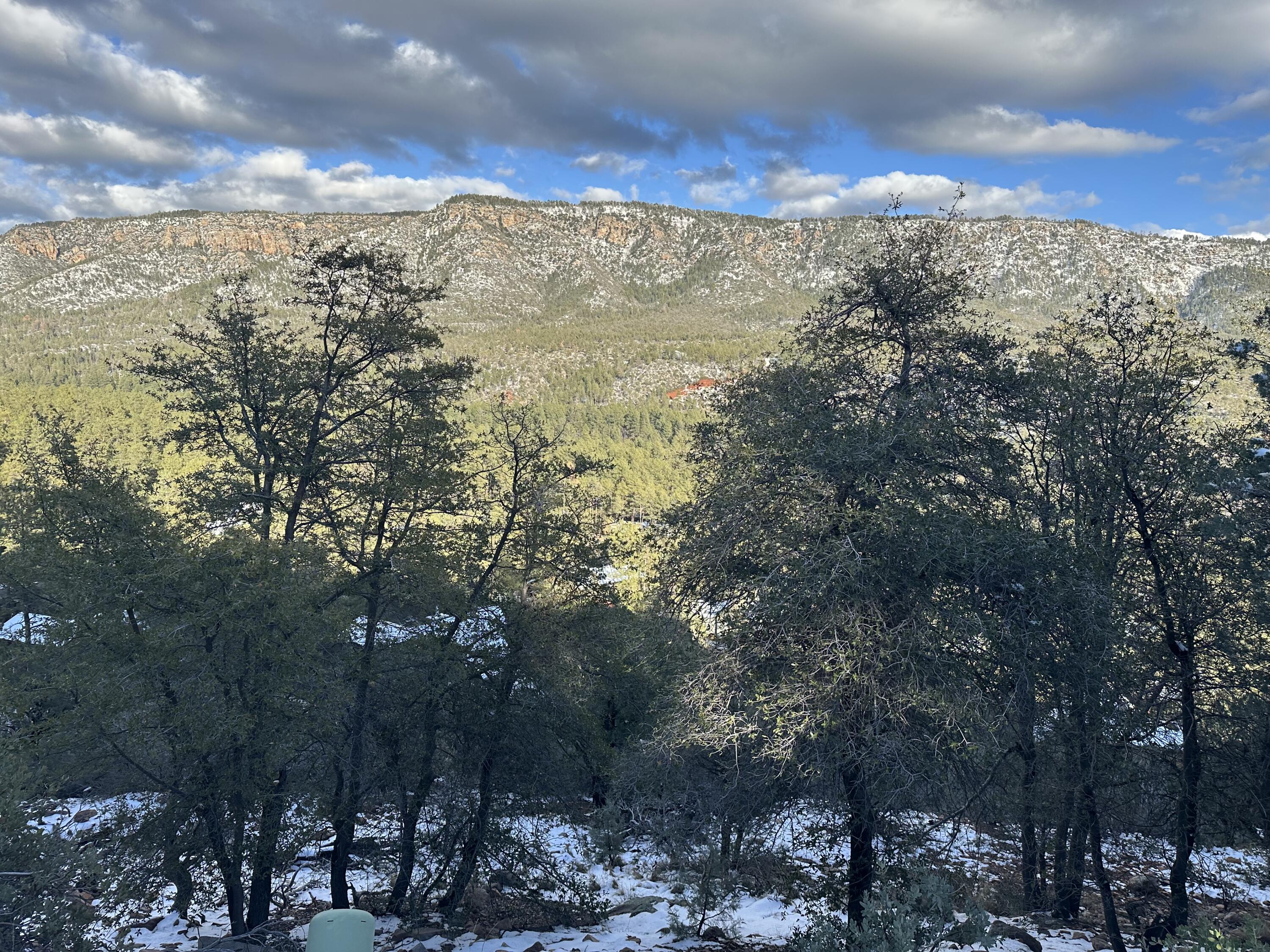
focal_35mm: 24
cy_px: 476
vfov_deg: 56.8
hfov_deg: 71.6
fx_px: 881
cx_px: 635
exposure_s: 1/1812
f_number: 1.78
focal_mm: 6.86
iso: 80
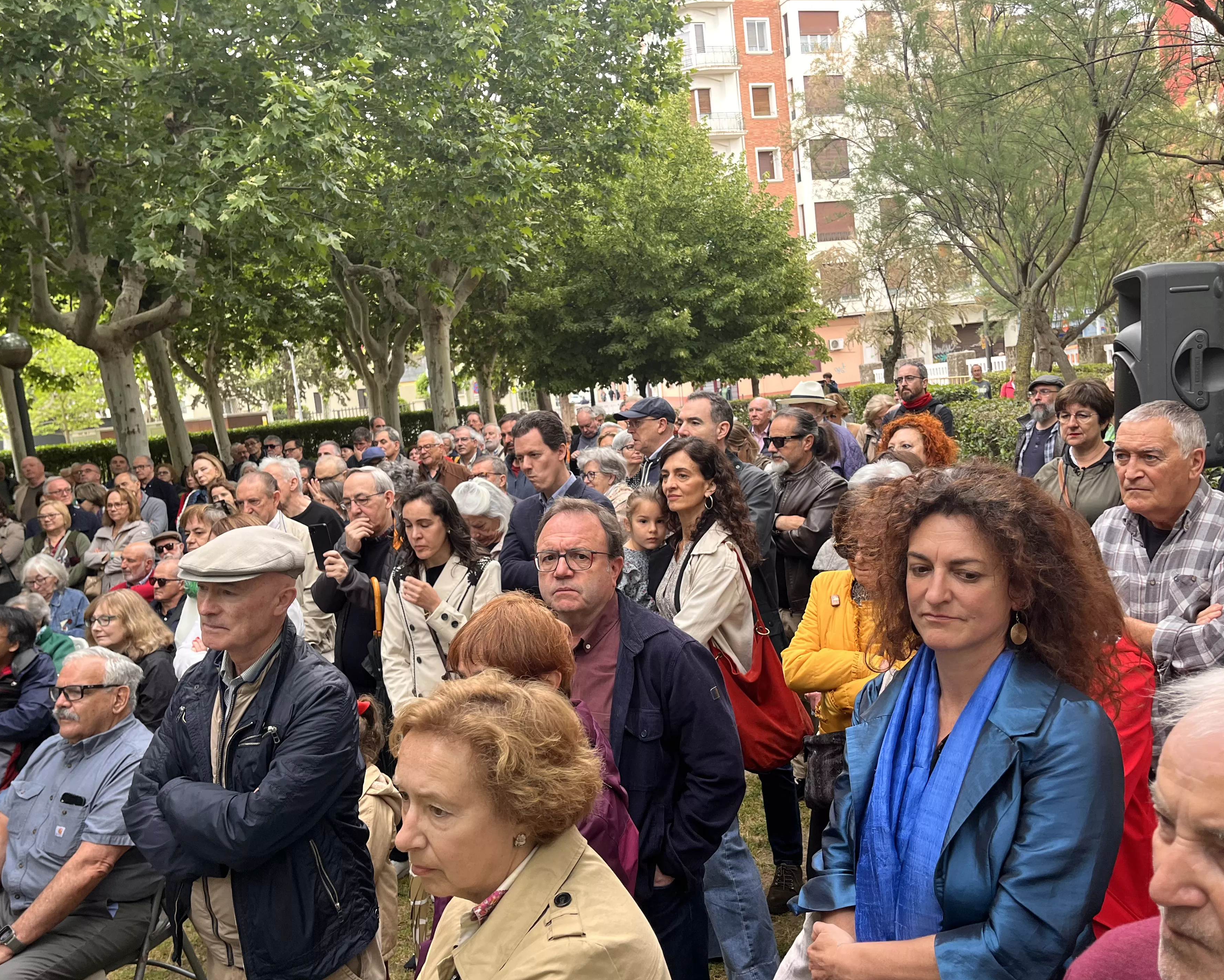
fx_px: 1051
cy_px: 505
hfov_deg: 60.4
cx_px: 592
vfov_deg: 50.0
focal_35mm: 29
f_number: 1.6
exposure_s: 1/121
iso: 80
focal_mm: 5.1
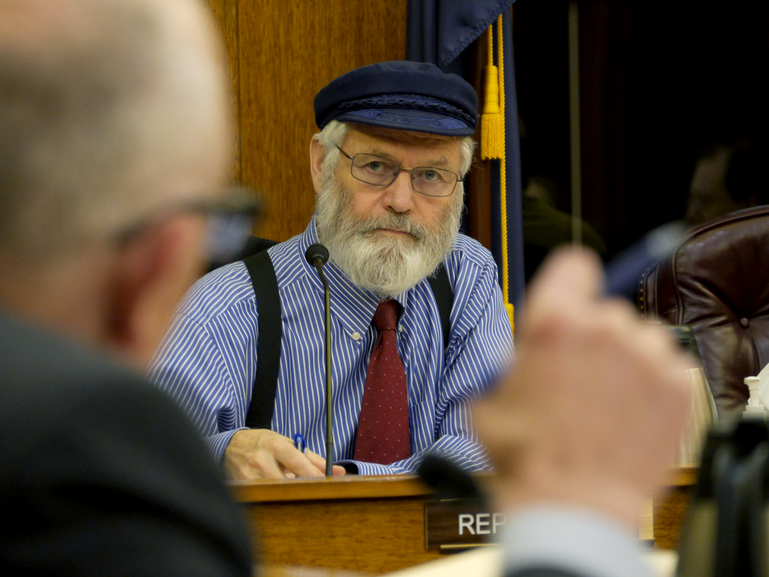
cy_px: 288
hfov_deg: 7.1
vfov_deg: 5.3
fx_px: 6220
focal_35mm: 280
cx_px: 384
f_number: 6.3
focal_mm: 140
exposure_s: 1/13
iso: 1600
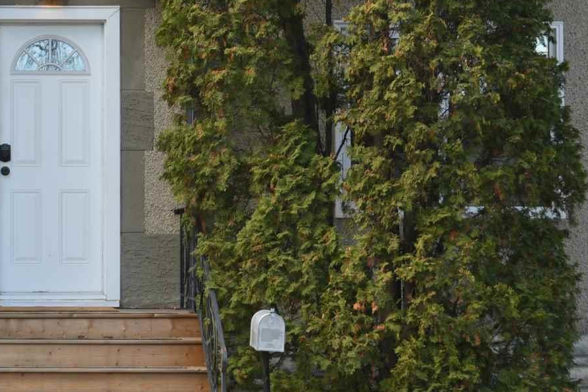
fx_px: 1975
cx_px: 15
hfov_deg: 16.6
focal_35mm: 121
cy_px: 151
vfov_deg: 11.3
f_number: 4
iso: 80
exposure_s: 1/60
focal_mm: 35
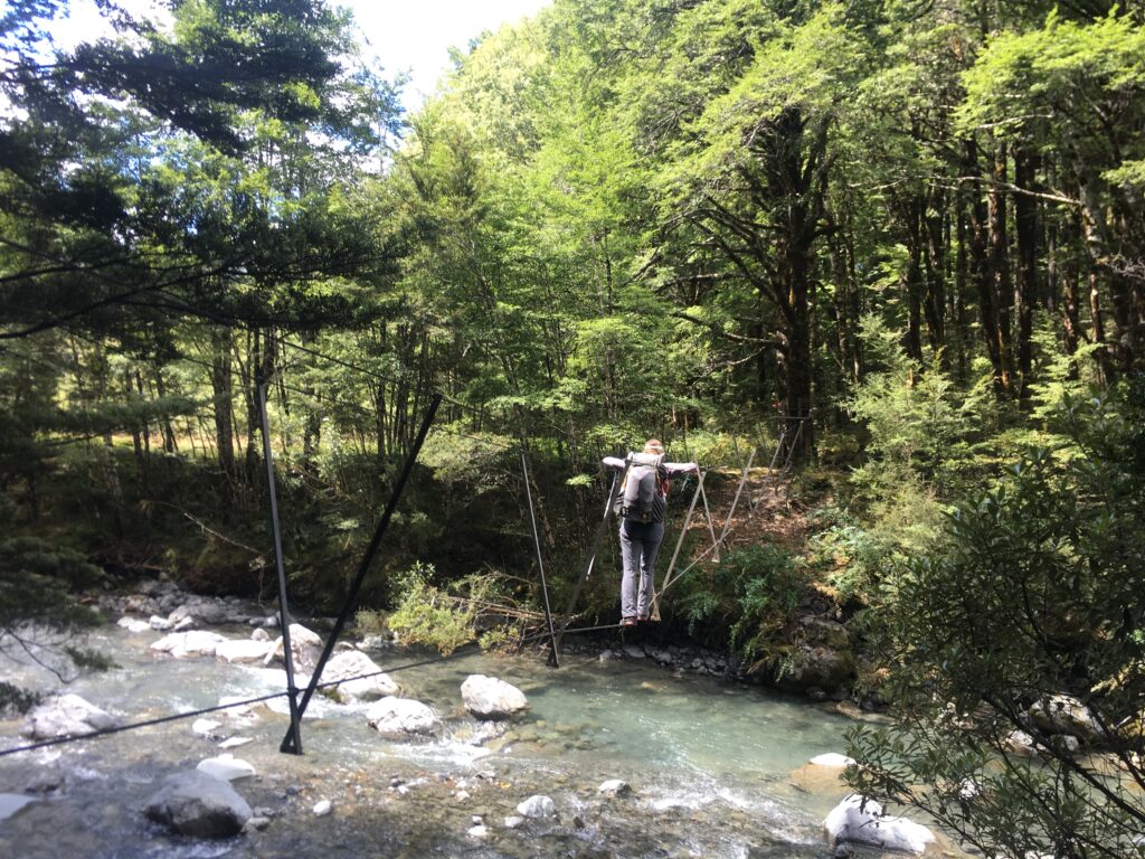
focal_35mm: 29
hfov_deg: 61.7
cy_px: 430
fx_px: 959
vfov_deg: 48.2
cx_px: 572
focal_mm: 4.15
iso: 25
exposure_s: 1/125
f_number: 2.2
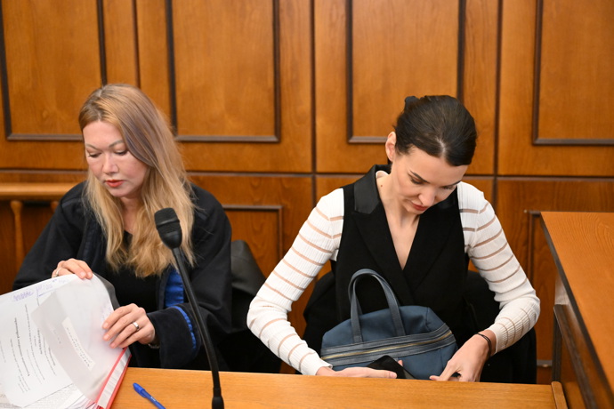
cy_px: 204
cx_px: 307
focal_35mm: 55
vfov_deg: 24.6
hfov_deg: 36.2
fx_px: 938
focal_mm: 55
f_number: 3.5
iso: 10000
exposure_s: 1/640
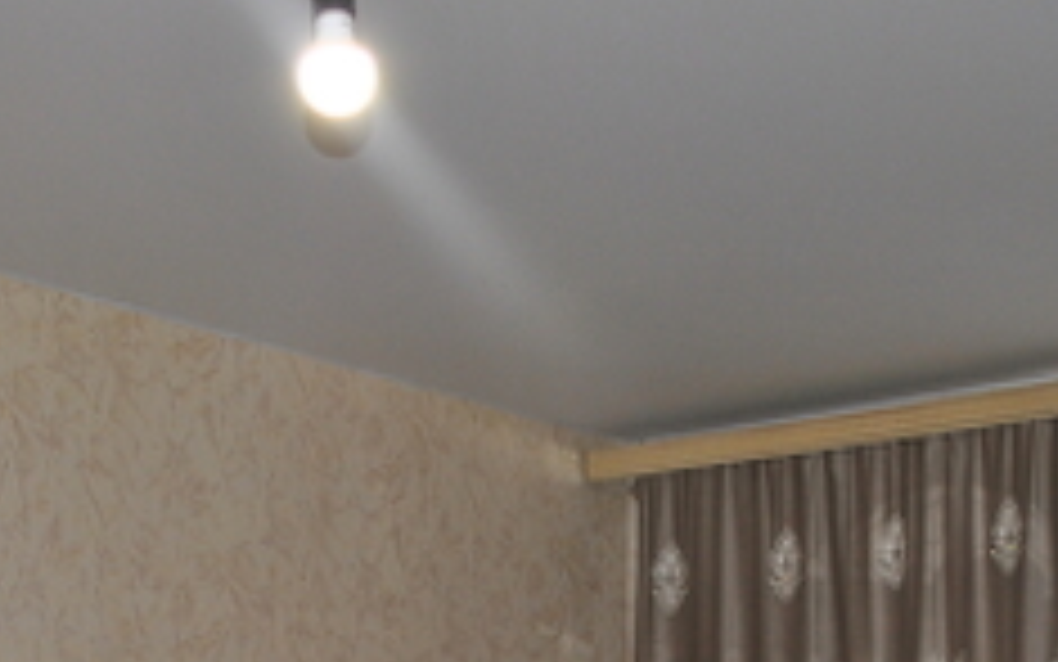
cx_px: 477
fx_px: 2423
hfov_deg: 24.6
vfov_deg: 14.4
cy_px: 1036
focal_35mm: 84
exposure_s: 1/60
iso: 200
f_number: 3.5
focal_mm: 18
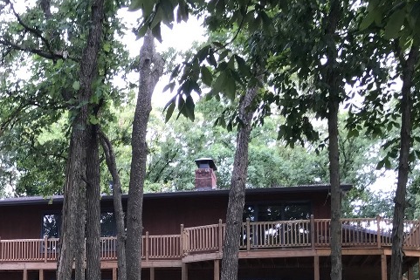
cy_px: 271
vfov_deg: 21.3
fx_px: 724
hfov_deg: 31.1
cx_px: 52
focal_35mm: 62
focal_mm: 3.99
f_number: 1.8
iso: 32
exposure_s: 1/60
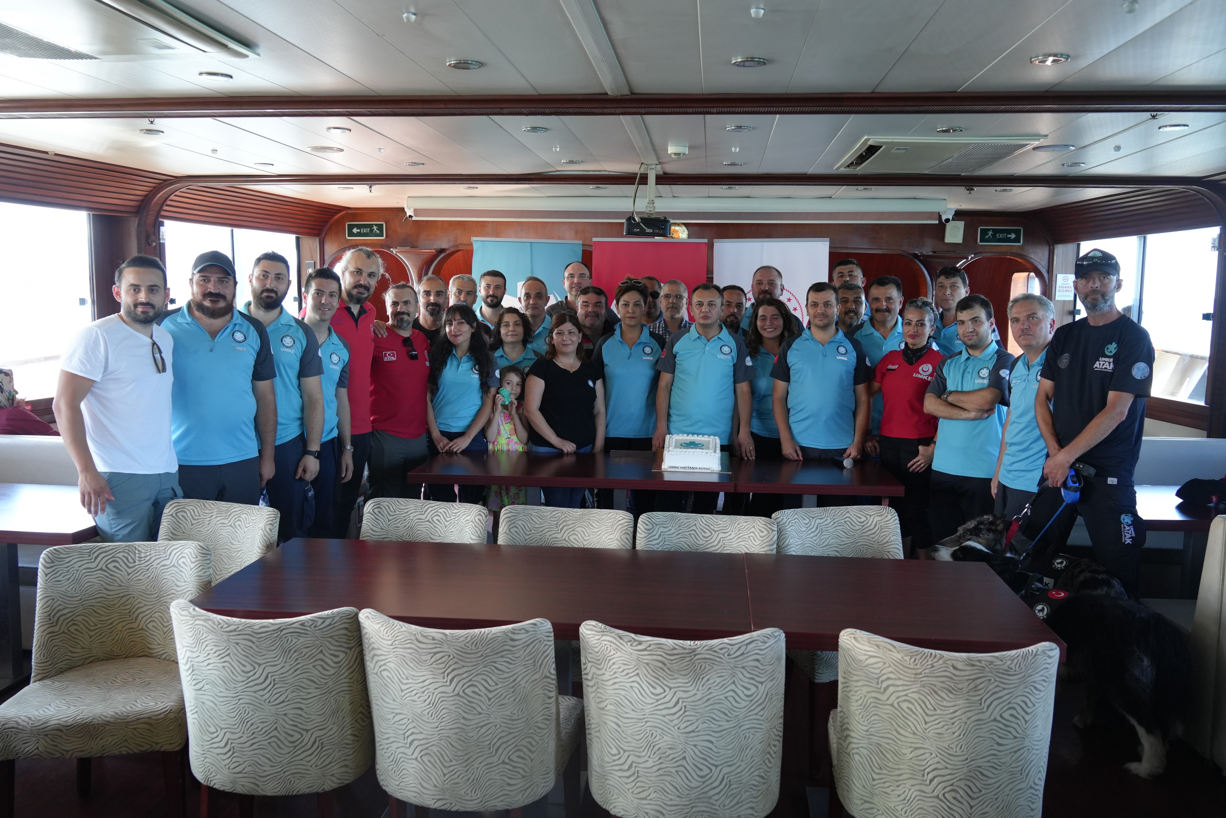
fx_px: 1022
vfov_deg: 43.6
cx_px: 605
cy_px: 407
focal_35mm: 30
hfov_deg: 61.9
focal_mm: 29
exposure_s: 1/160
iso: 1600
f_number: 4
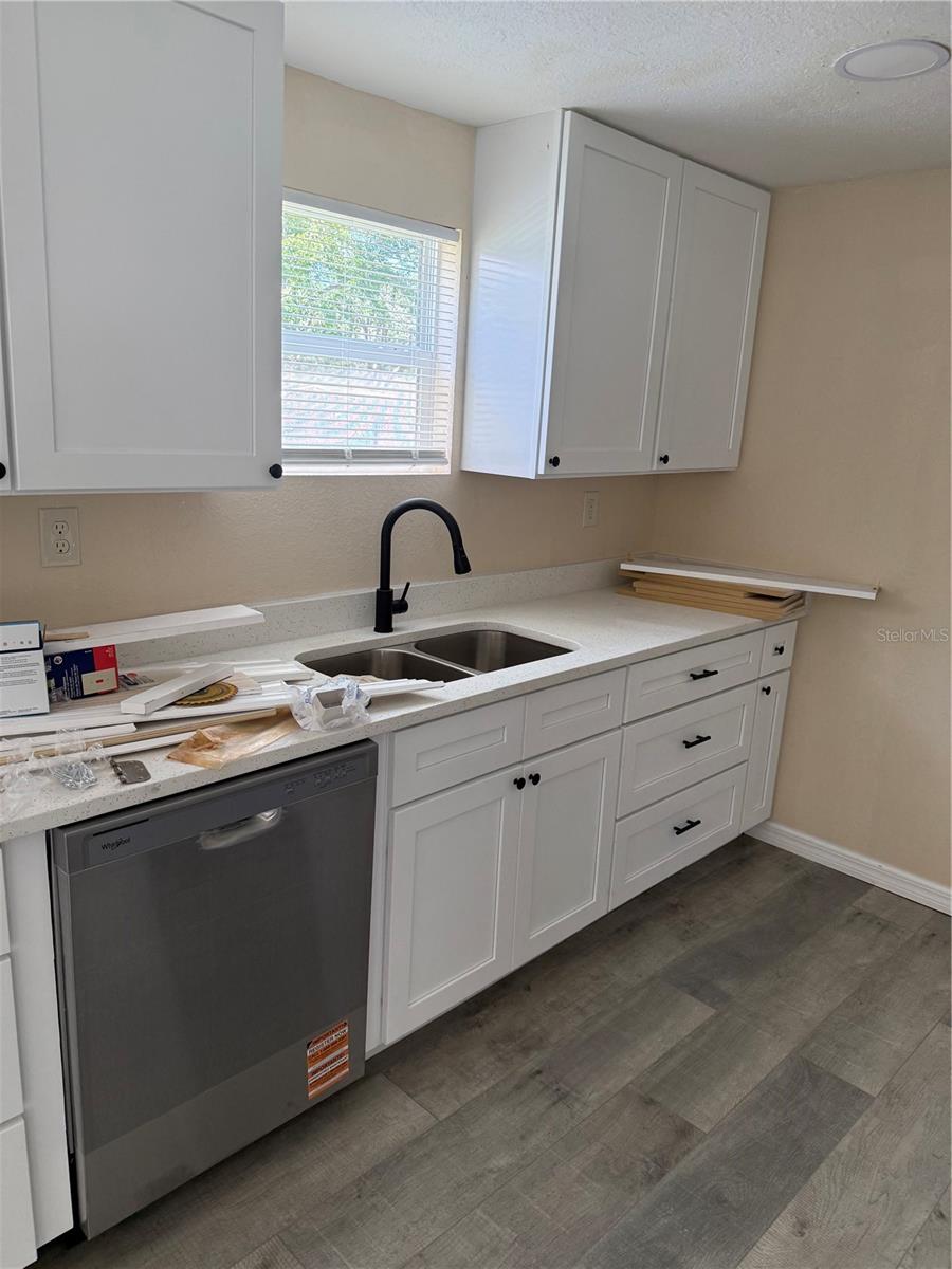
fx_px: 880
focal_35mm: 24
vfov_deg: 71.6
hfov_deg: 56.8
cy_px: 634
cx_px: 476
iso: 200
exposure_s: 1/136
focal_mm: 6.76
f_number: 1.78
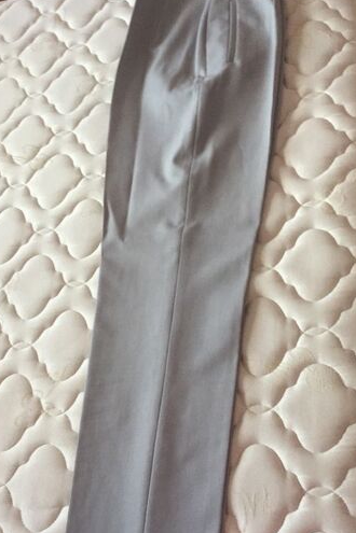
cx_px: 177
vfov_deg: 49.5
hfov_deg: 34.2
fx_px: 578
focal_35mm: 39
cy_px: 296
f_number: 2.2
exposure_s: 1/33
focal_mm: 4.15
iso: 64
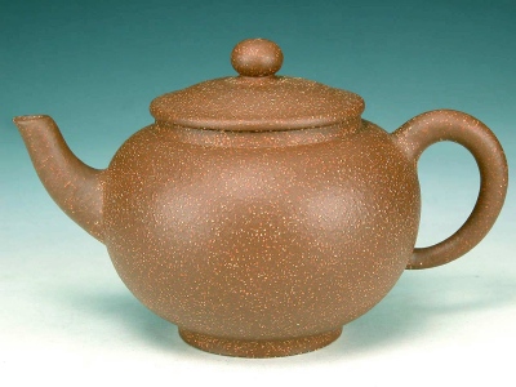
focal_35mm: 98
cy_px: 194
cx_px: 258
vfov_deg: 15.1
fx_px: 1461
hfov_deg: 20.0
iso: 100
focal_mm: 25.4
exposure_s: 1/8
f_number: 7.3
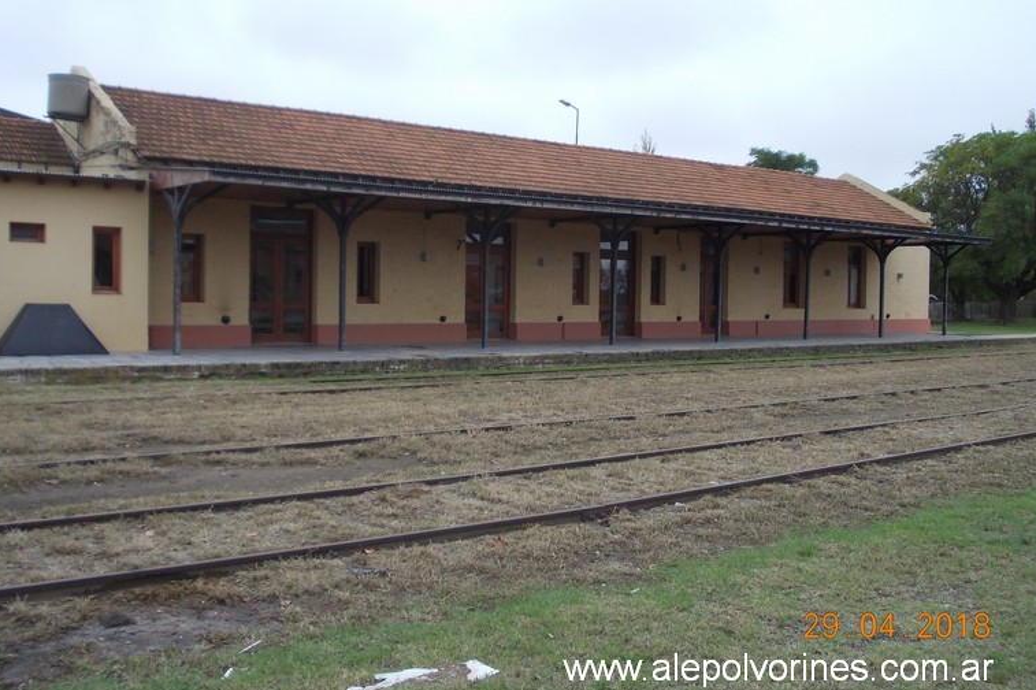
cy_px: 326
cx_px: 520
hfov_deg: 48.5
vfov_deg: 33.4
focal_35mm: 40
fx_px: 1151
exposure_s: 1/160
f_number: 3.1
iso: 80
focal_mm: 5.3
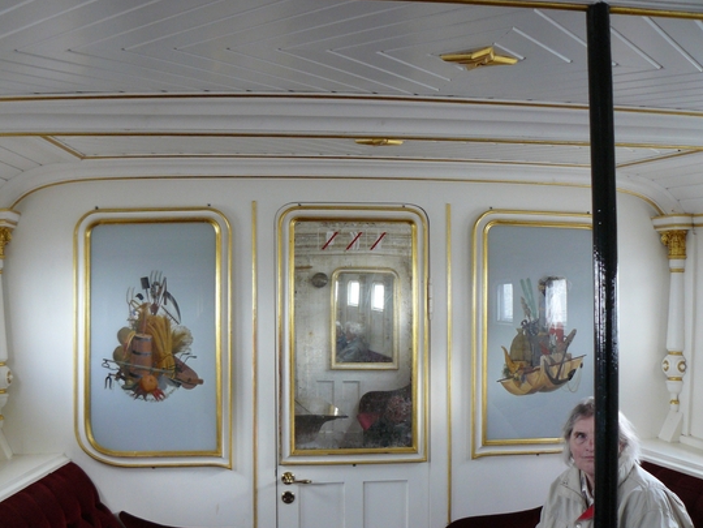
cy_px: 286
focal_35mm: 40
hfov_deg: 46.7
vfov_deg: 35.9
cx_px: 318
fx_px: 812
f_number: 2.8
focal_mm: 6
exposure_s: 1/40
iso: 200
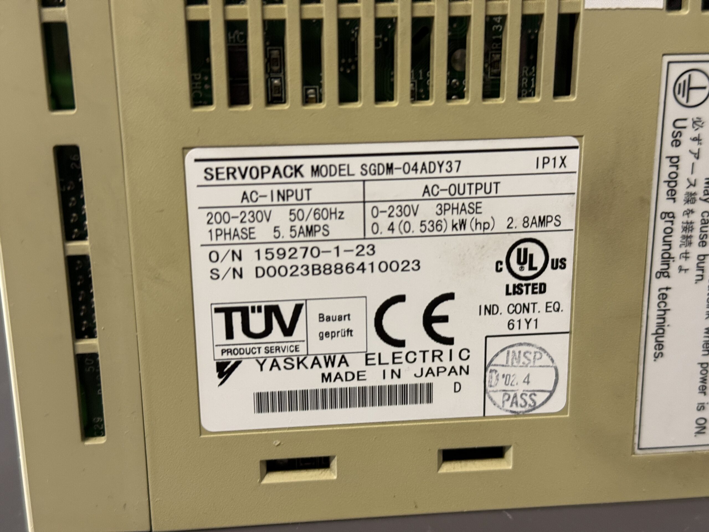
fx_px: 983
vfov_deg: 30.3
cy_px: 266
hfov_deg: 39.7
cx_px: 354
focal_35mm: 48
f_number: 1.78
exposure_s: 1/50
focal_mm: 6.76
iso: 200
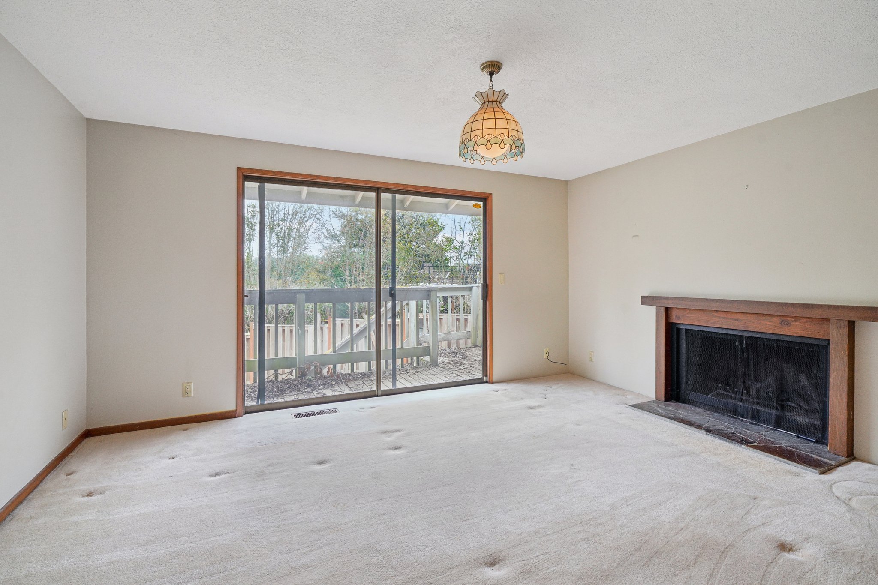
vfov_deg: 73.7
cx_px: 439
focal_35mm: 16
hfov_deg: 96.7
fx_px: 390
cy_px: 292
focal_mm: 16
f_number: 8
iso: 400
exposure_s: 1/25
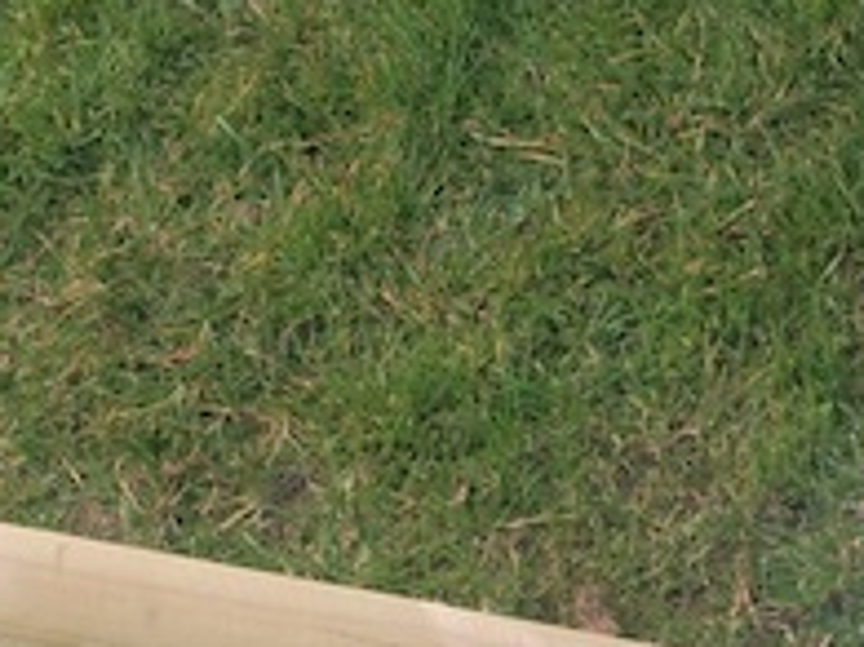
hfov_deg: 16.4
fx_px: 2968
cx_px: 718
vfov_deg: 12.3
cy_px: 647
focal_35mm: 119
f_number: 2.2
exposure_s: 1/60
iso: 32
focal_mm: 4.15
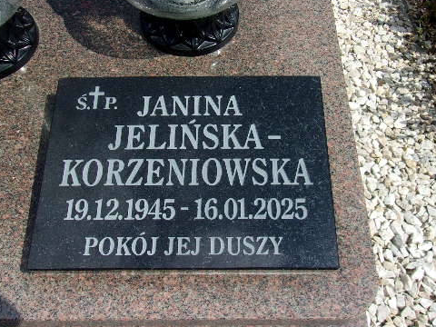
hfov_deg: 51.3
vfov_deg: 39.3
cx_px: 226
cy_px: 117
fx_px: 453
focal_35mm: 36
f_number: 10.4
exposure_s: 1/125
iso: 80
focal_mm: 4.9
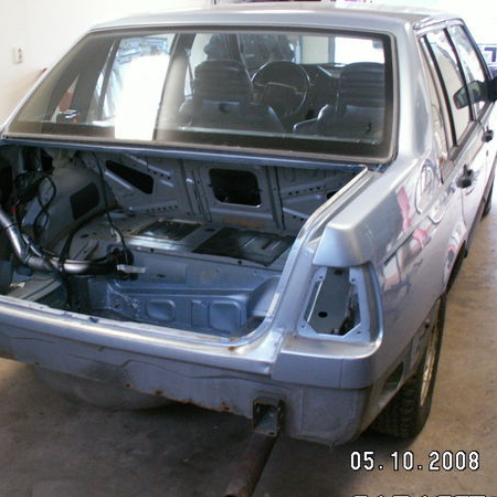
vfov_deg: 38.3
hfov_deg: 38.1
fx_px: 715
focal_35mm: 44
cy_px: 247
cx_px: 184
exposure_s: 1/15
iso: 160
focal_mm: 5.86
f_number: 2.8
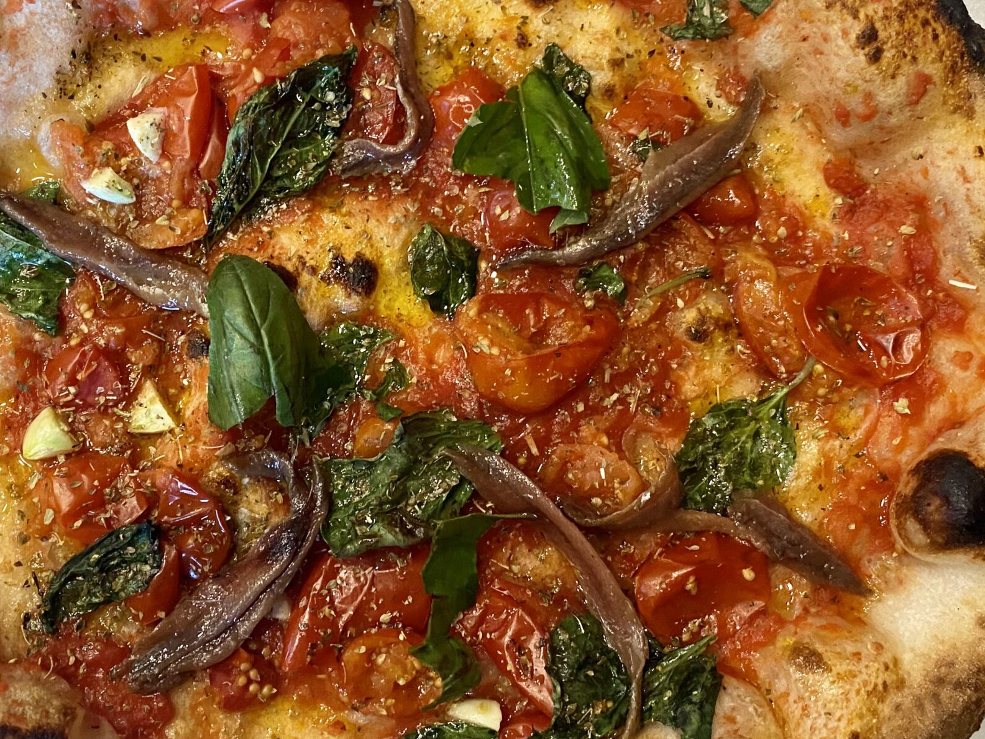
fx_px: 1195
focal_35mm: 42
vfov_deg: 34.3
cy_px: 354
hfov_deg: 44.6
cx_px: 396
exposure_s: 1/50
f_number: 1.8
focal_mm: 4.25
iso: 500
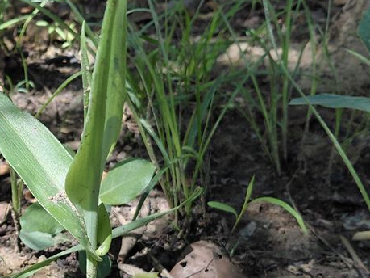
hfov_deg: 33.5
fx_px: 588
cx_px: 52
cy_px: 256
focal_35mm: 55
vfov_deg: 25.6
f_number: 1.8
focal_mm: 4.69
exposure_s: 1/1352
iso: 50
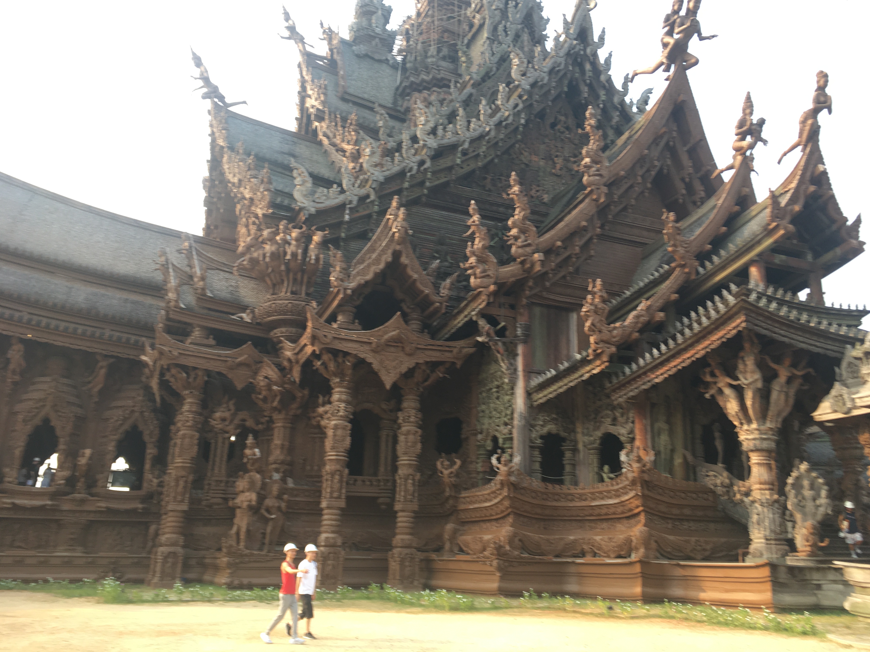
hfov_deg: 60.0
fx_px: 754
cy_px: 315
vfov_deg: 46.8
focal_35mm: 30
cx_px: 441
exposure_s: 1/157
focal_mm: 4.15
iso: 25
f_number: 2.2
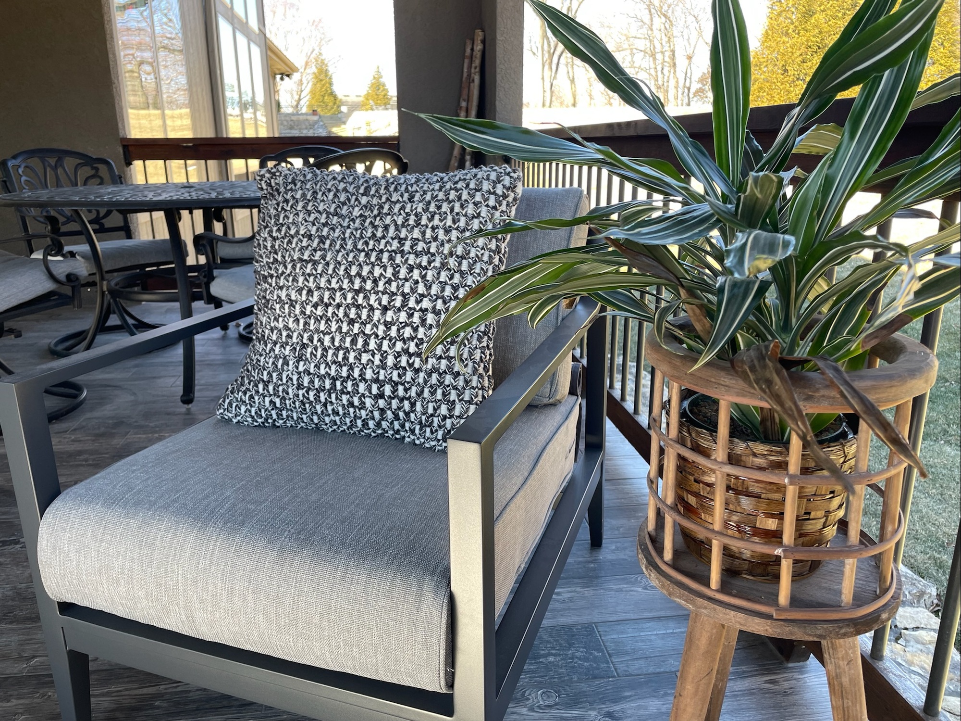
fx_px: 722
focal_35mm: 26
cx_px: 480
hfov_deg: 67.3
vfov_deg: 53.0
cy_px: 360
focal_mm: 4.2
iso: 32
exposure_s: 1/134
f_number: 1.6
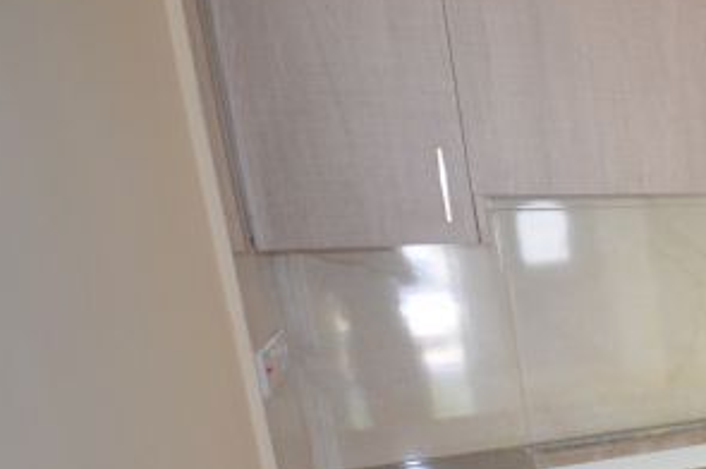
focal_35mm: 46
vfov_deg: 28.1
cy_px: 416
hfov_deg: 29.1
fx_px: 901
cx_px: 1027
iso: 1100
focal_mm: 10
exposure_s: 1/60
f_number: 4
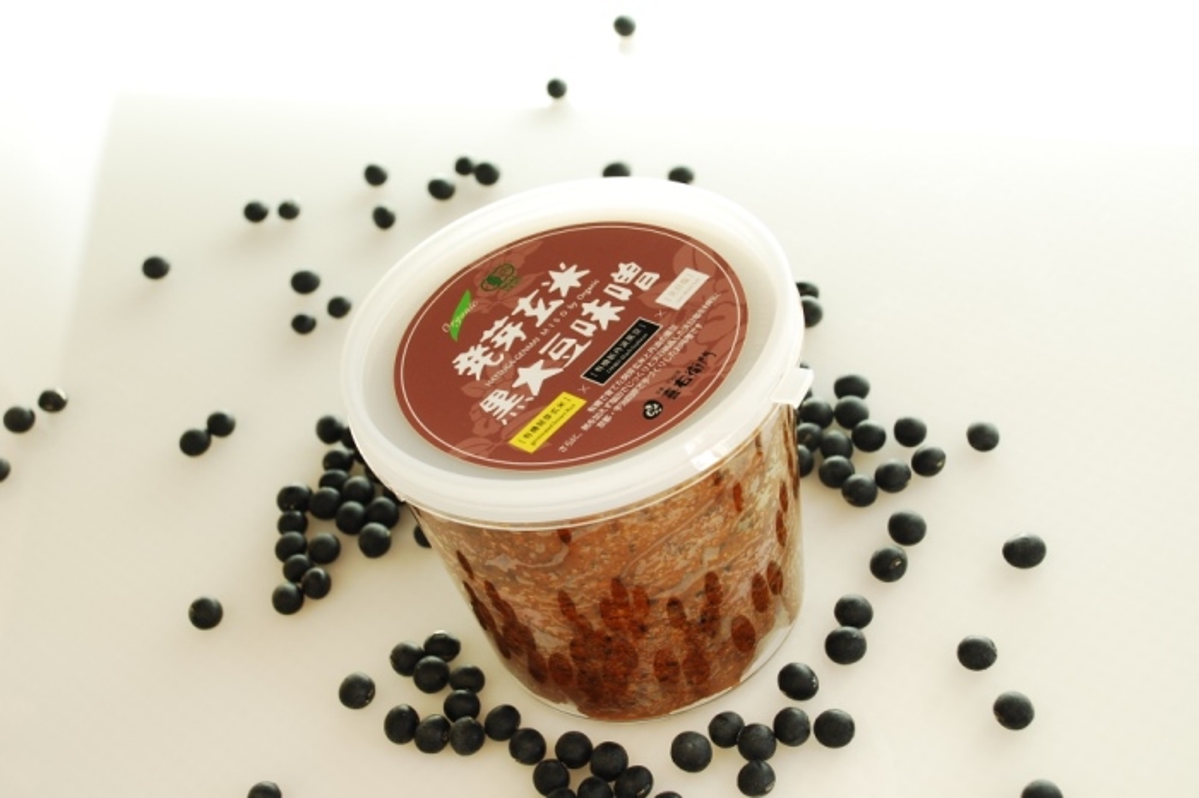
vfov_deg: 22.6
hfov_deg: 33.4
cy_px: 399
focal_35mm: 60
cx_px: 600
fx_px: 1997
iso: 125
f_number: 8
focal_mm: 40
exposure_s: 1/5
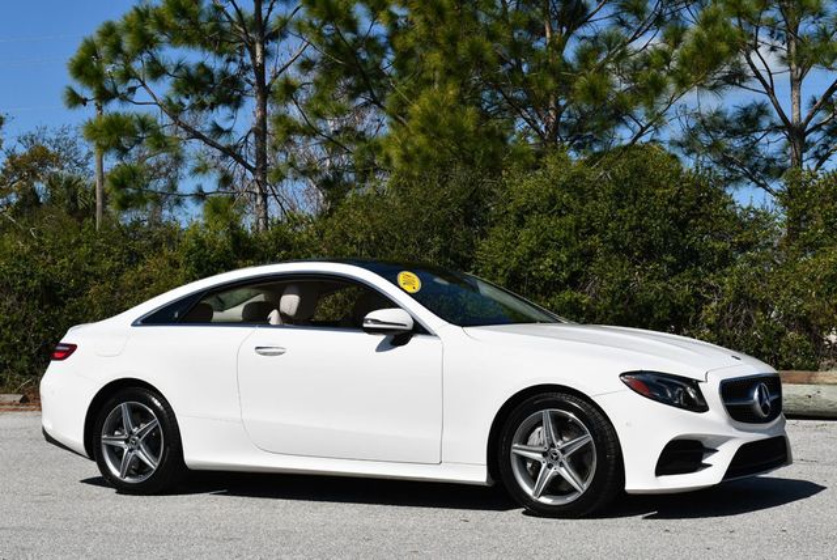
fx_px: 1629
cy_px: 280
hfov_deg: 28.8
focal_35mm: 70
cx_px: 418
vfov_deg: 19.5
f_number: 10
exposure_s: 1/400
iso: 100
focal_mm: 35
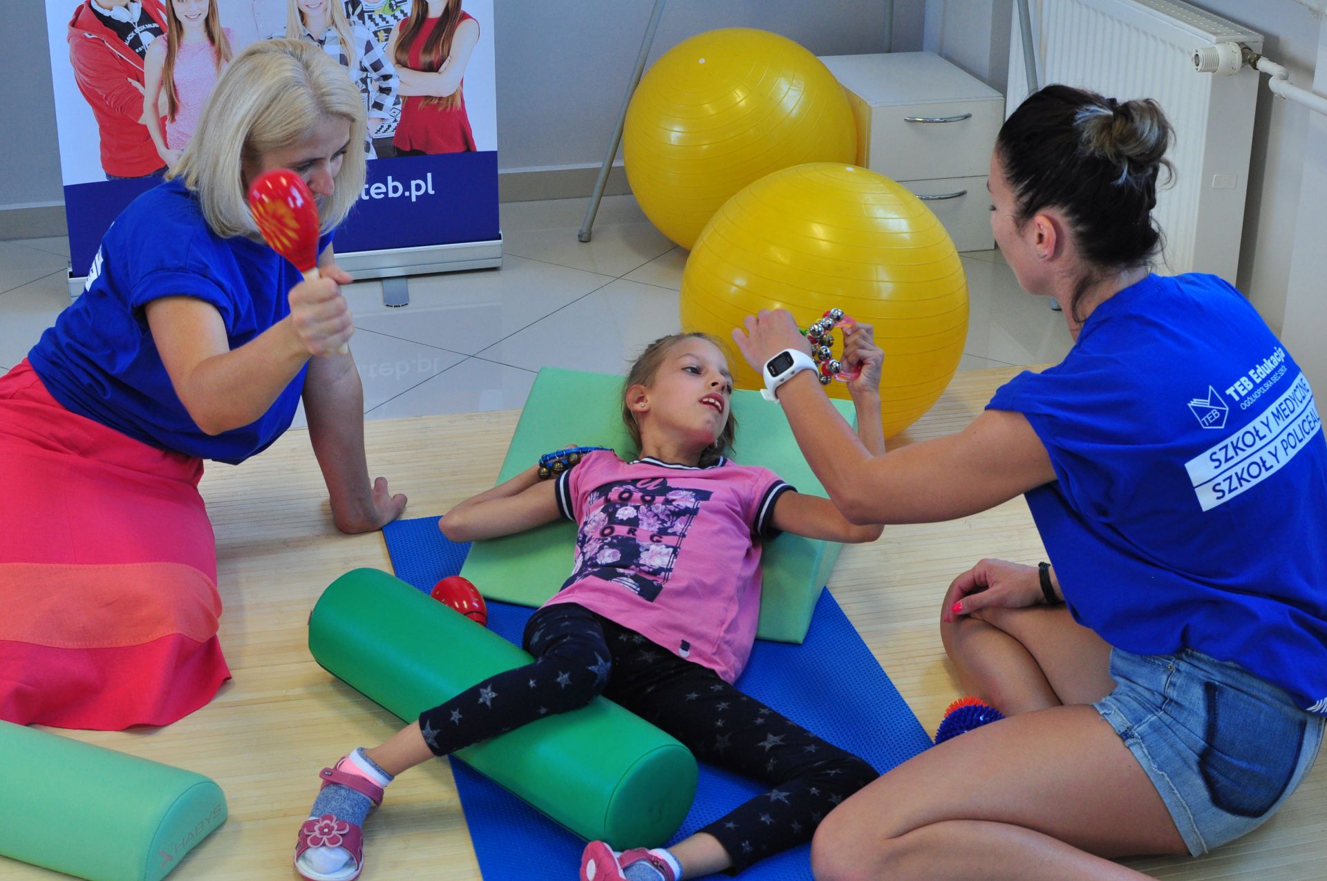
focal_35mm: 52
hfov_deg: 37.9
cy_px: 440
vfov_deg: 25.7
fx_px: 1933
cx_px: 664
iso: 640
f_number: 5.6
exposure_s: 1/125
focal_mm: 35
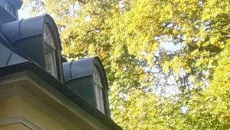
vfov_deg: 6.8
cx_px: -330
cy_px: 172
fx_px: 1074
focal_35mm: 176
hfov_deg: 10.5
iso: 50
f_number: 2.2
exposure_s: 1/60
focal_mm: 3.83
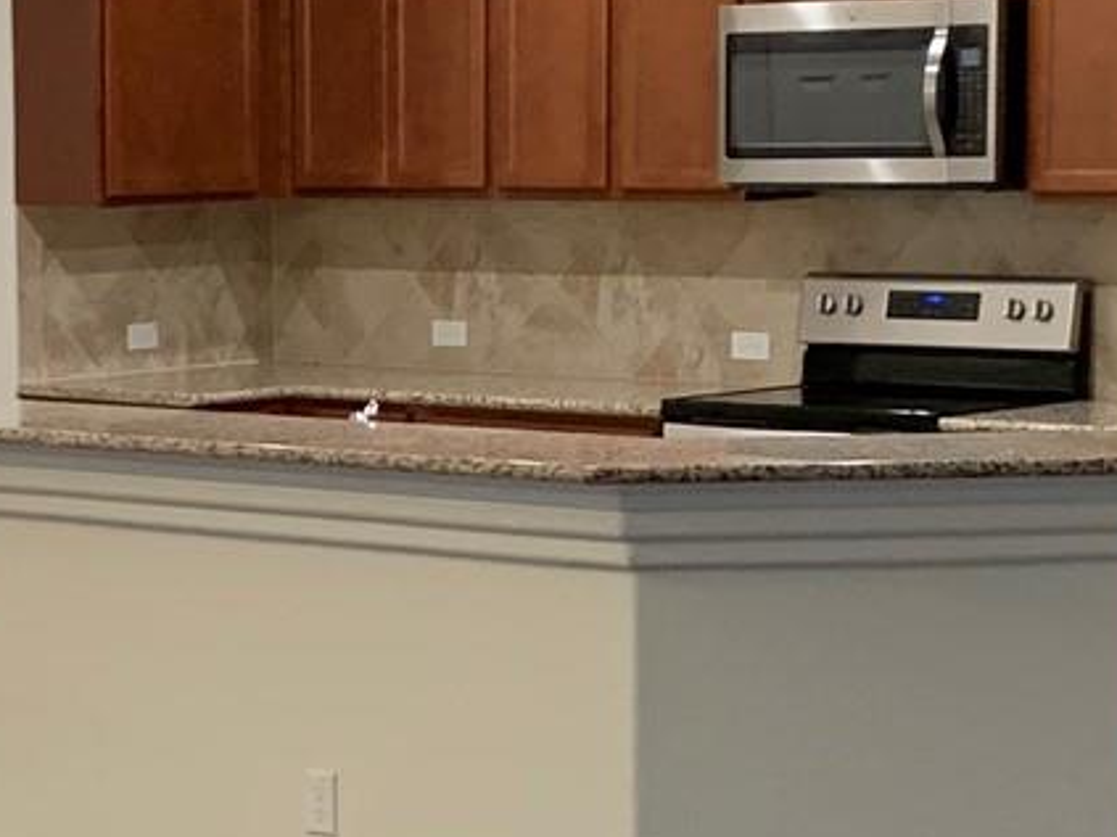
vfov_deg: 11.7
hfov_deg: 15.5
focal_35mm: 126
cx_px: 174
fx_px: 4065
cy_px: 726
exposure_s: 1/60
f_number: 1.8
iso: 160
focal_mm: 4.25
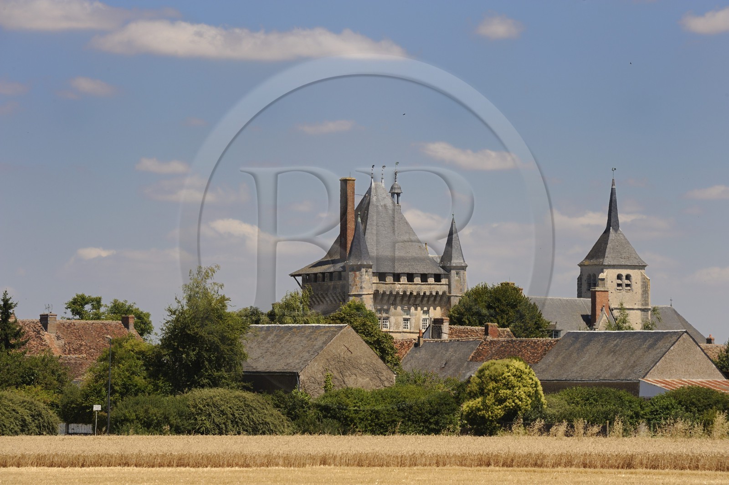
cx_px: 364
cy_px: 242
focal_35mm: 200
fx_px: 4047
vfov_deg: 6.9
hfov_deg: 10.3
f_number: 10
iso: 200
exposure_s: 1/320
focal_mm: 200
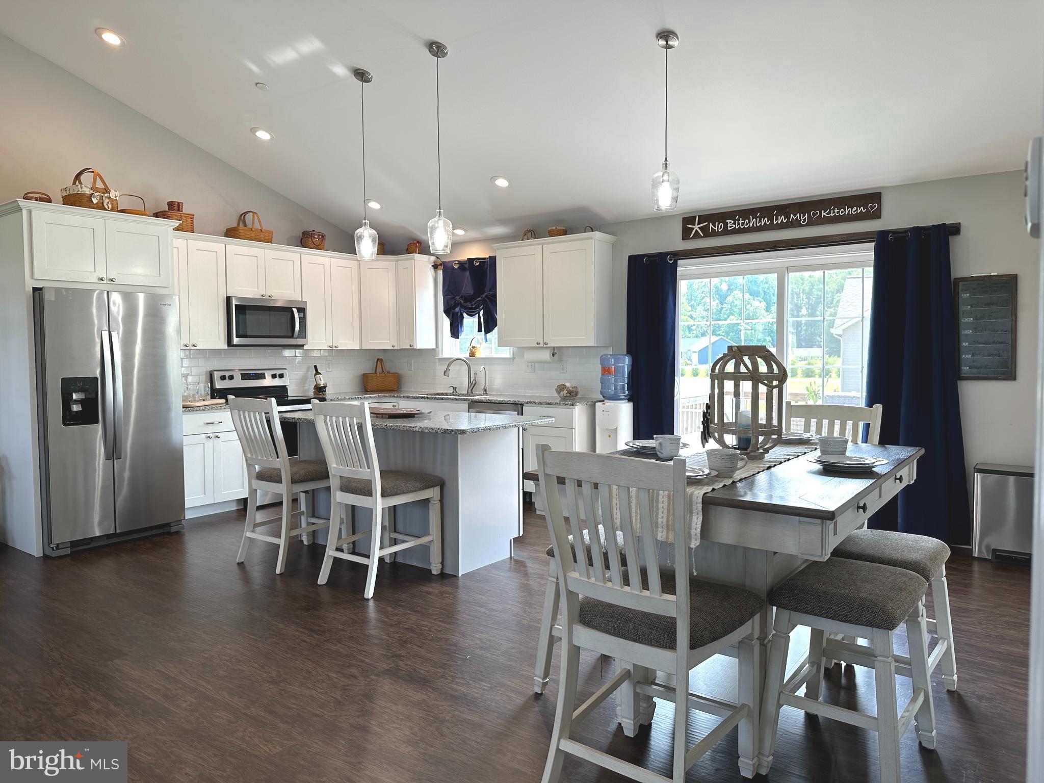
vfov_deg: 56.8
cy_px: 392
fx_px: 724
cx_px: 522
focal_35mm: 24
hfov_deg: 71.6
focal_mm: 6.86
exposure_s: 1/120
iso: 64
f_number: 1.78
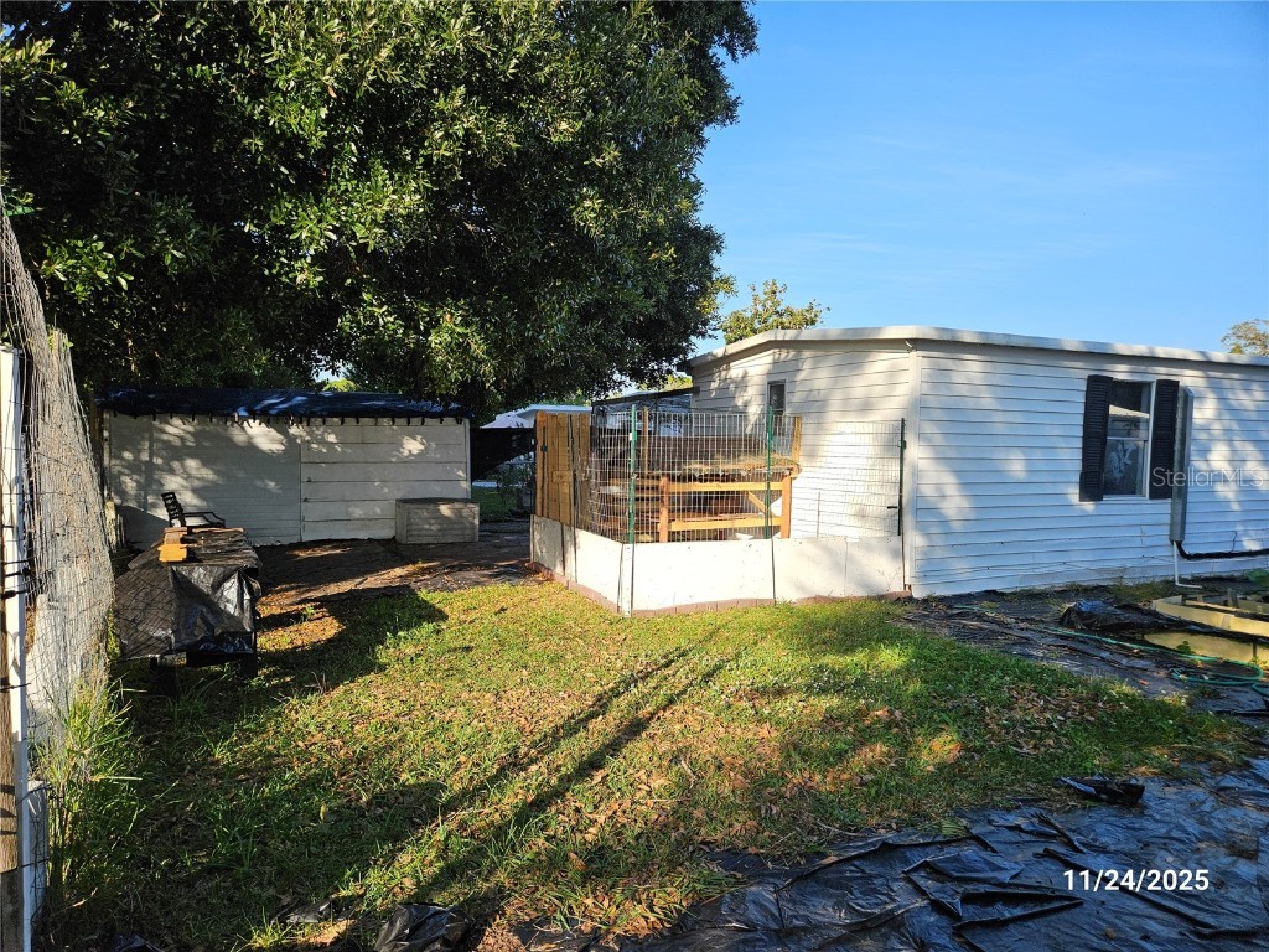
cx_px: 634
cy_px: 476
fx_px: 843
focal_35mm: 23
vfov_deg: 58.9
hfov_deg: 73.9
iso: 50
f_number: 1.8
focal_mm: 5.4
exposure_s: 1/2000
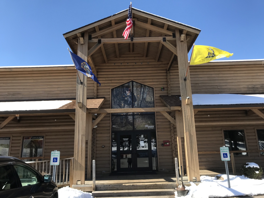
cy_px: 99
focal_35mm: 28
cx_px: 132
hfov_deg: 63.4
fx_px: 214
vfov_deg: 49.7
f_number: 1.8
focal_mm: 3.99
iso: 20
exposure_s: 1/1126
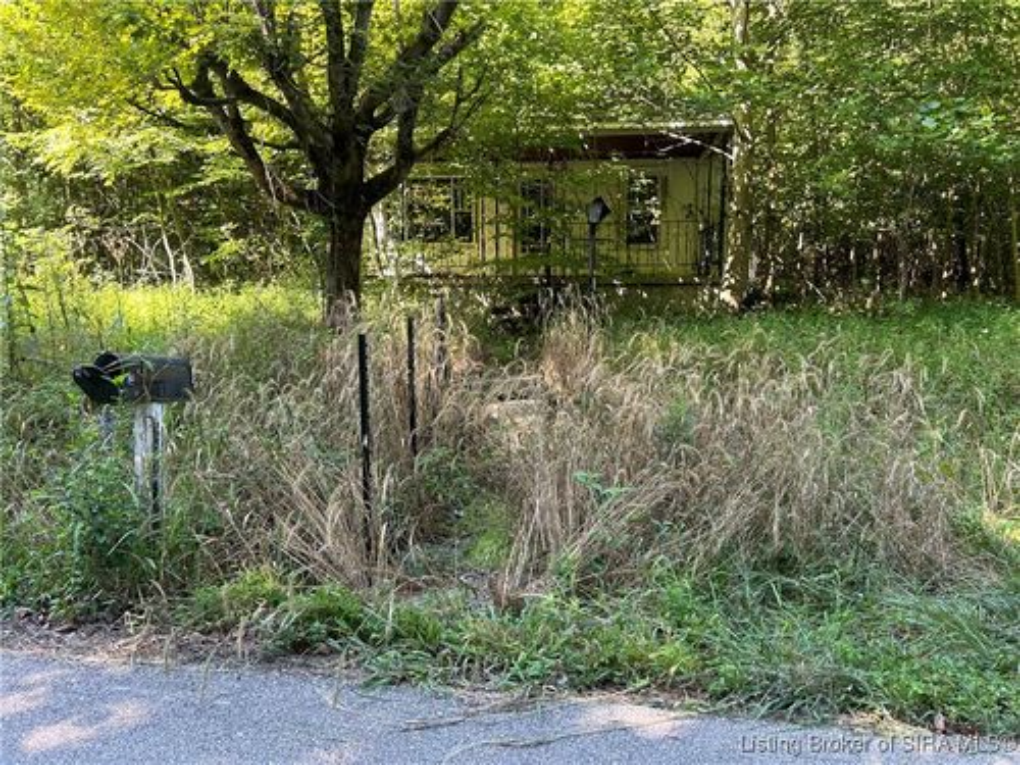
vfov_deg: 53.1
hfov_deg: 67.3
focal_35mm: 26
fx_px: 766
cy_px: 382
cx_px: 510
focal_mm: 5.7
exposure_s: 1/121
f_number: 1.5
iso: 40
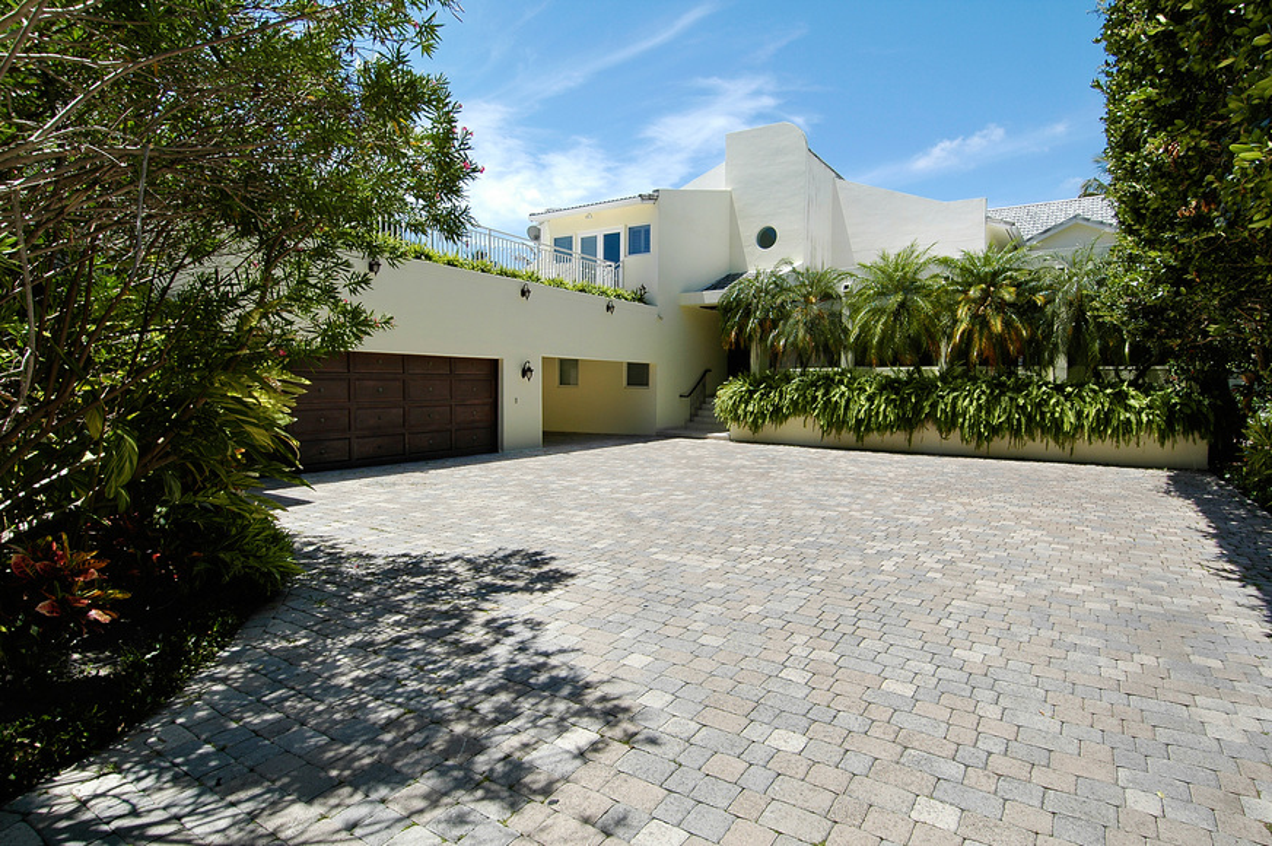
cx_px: 636
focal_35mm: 18
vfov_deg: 67.3
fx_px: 636
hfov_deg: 90.0
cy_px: 423
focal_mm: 12
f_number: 8
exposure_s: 1/320
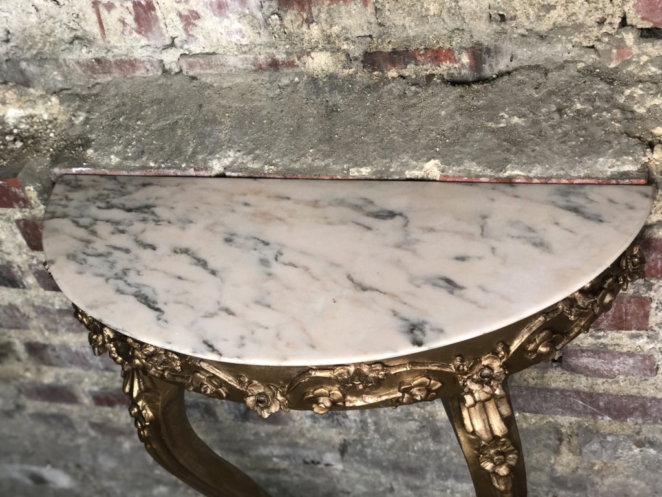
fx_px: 994
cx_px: 331
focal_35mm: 52
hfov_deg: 36.8
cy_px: 248
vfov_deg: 28.0
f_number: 2.4
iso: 64
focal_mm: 6
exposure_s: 1/50
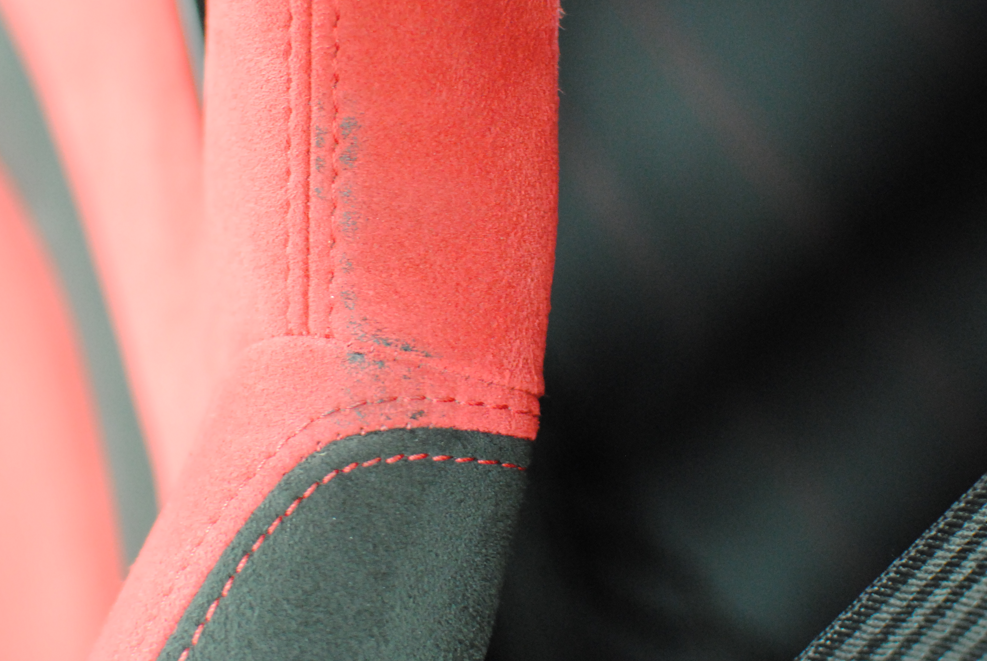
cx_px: 344
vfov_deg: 19.3
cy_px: 240
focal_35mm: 71
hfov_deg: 28.4
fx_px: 1940
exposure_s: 1/30
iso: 1000
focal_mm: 35
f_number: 2.8
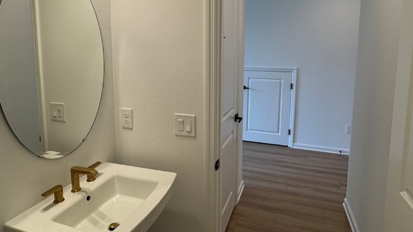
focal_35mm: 24
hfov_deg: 76.2
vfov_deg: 47.1
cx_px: 192
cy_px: 82
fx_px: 263
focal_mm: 2.22
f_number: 2.2
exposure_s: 1/120
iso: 100
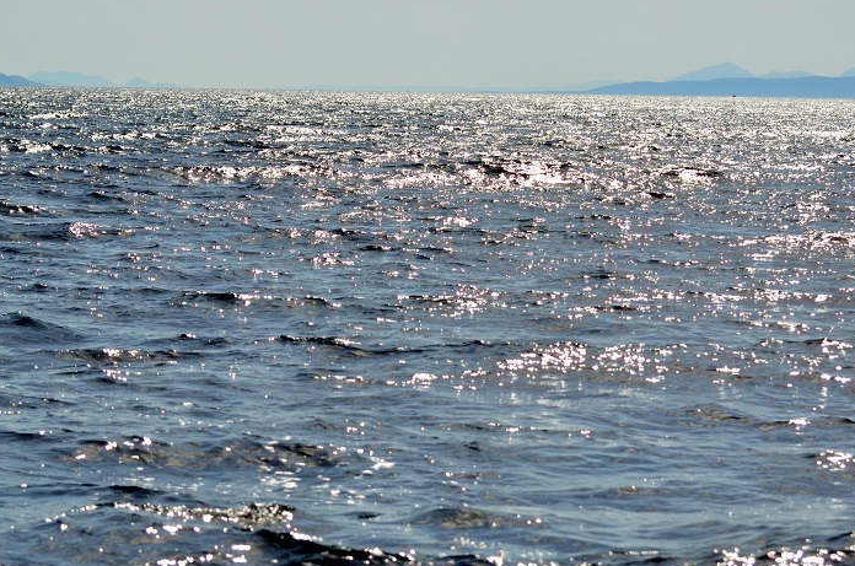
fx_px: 3833
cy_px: 204
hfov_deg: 12.7
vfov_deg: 8.4
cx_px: 426
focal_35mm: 162
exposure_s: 1/8000
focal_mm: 75
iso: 720
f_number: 5.6
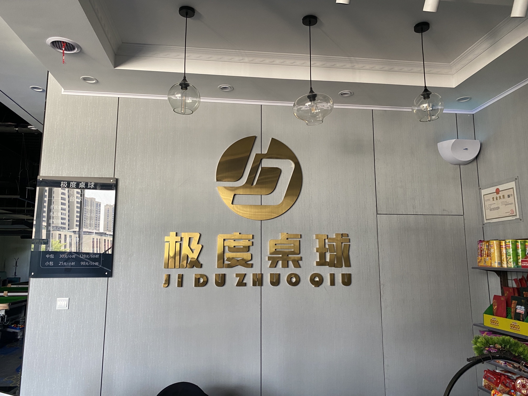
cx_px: 264
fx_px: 397
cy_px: 198
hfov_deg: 67.3
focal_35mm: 26
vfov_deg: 53.1
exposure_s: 1/64
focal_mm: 4.25
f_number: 1.8
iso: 125
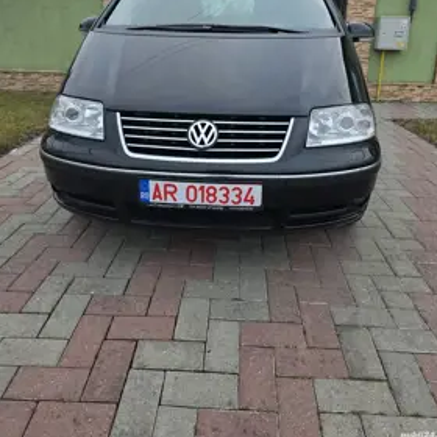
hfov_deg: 55.6
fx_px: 414
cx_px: 215
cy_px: 130
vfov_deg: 54.0
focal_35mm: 29
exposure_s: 1/180
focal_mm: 6.3
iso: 200
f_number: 1.7
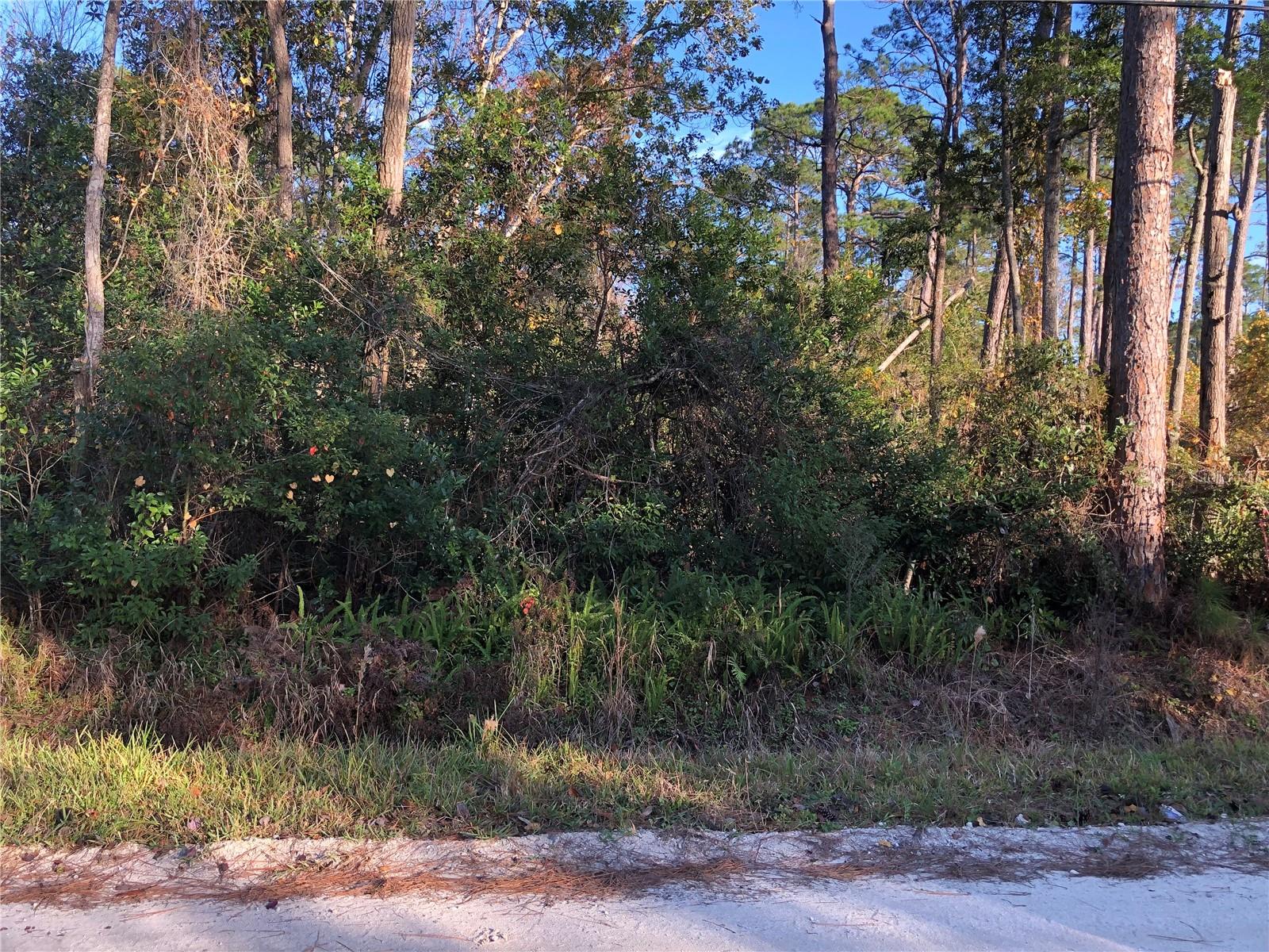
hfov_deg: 63.4
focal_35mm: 28
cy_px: 476
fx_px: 1026
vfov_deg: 49.7
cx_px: 634
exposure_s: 1/126
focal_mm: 3.99
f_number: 1.8
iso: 20
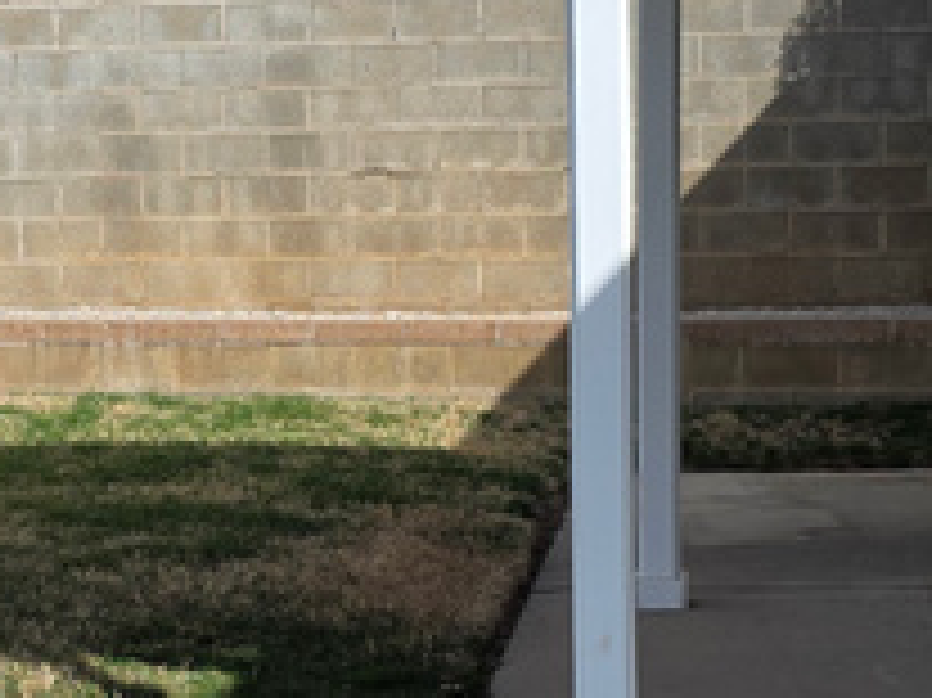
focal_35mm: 114
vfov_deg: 13.0
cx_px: 257
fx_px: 3068
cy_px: 455
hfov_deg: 17.2
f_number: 1.7
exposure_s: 1/7944
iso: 80
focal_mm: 6.3
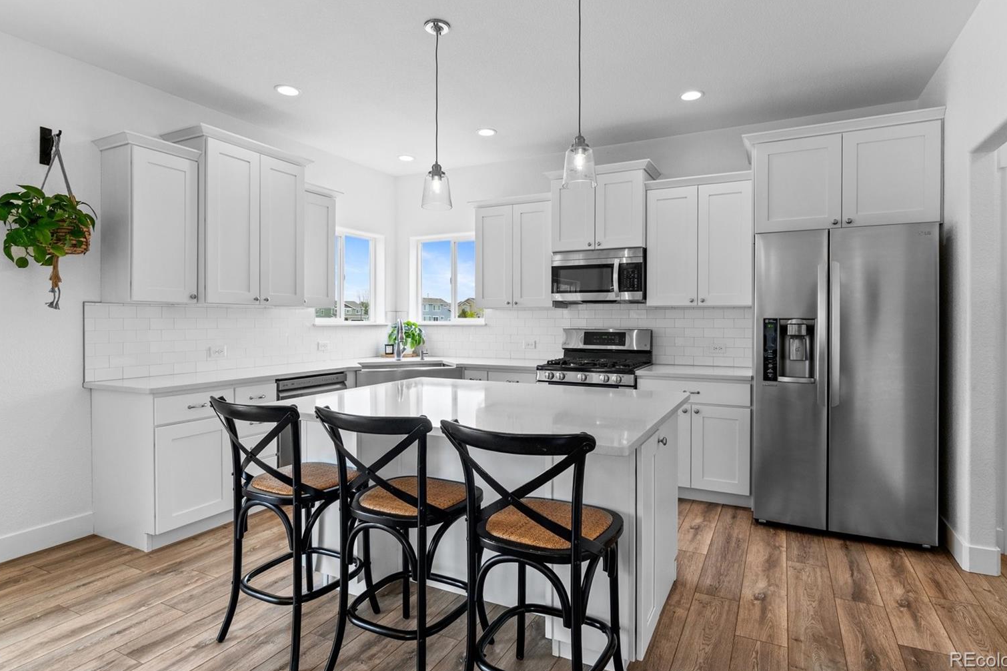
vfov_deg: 67.3
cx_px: 524
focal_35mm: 18
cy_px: 319
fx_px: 503
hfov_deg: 90.0
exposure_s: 1/25
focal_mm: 17
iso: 400
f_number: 8
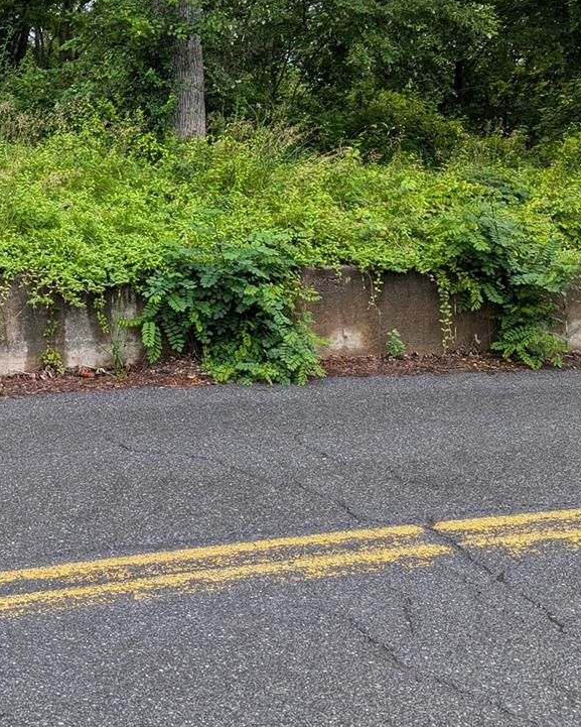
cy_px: 179
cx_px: 65
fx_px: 1074
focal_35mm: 50
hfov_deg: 29.1
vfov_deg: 36.4
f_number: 1.85
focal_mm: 6.81
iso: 41
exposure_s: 1/542
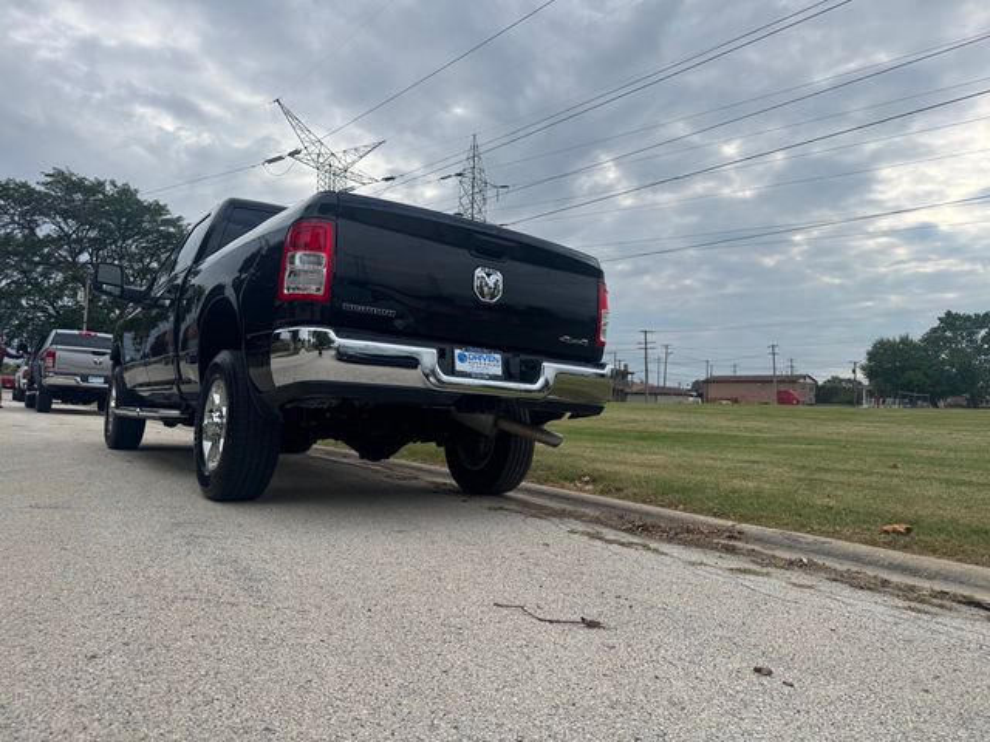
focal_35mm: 24
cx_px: 495
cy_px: 371
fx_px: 686
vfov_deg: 56.8
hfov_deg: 71.6
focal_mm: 6.76
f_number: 1.78
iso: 80
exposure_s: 1/4608
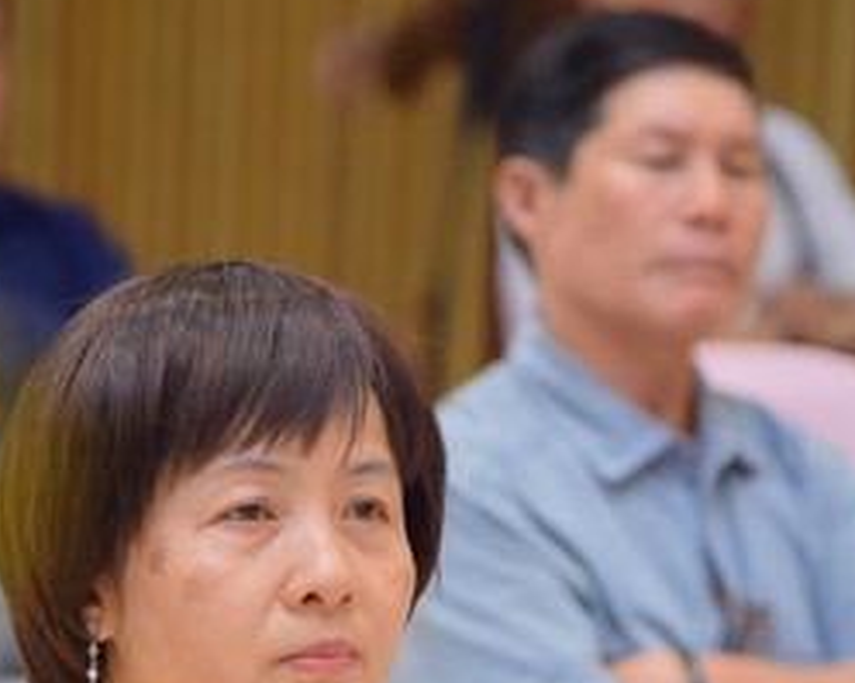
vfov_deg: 5.2
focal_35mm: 295
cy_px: 790
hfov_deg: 6.6
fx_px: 7459
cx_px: 364
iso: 1250
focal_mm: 120
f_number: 4.5
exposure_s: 1/125
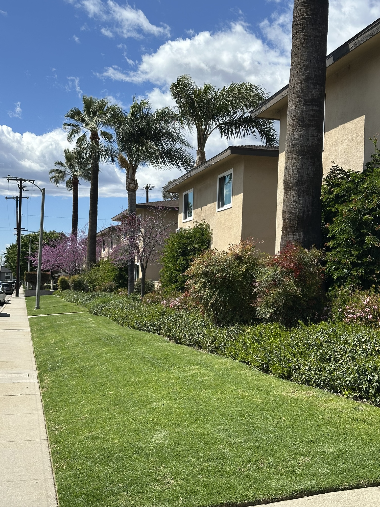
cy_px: 254
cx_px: 190
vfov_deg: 39.7
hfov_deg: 30.3
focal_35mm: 48
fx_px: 703
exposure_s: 1/4016
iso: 64
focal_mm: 6.86
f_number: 1.78
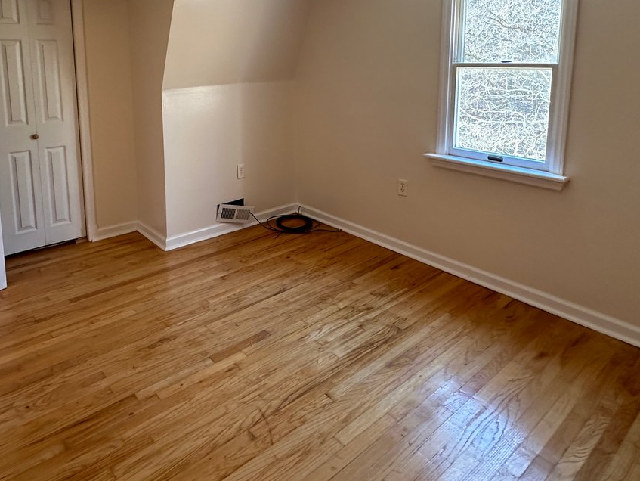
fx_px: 462
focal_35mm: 25
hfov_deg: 68.6
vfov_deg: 52.4
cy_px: 118
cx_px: 254
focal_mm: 2.22
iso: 200
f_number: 2.2
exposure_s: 1/60
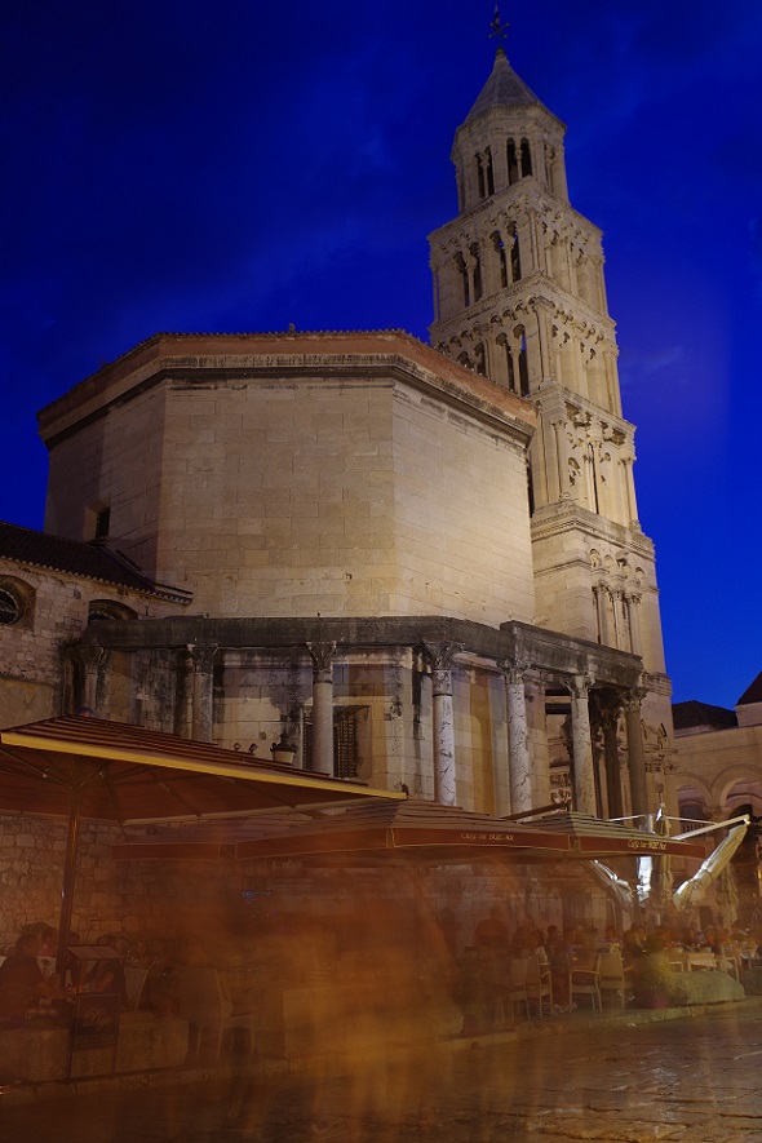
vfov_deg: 59.5
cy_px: 572
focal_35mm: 32
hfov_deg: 41.7
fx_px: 1000
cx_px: 381
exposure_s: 5
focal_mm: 21
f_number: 7.1
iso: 100
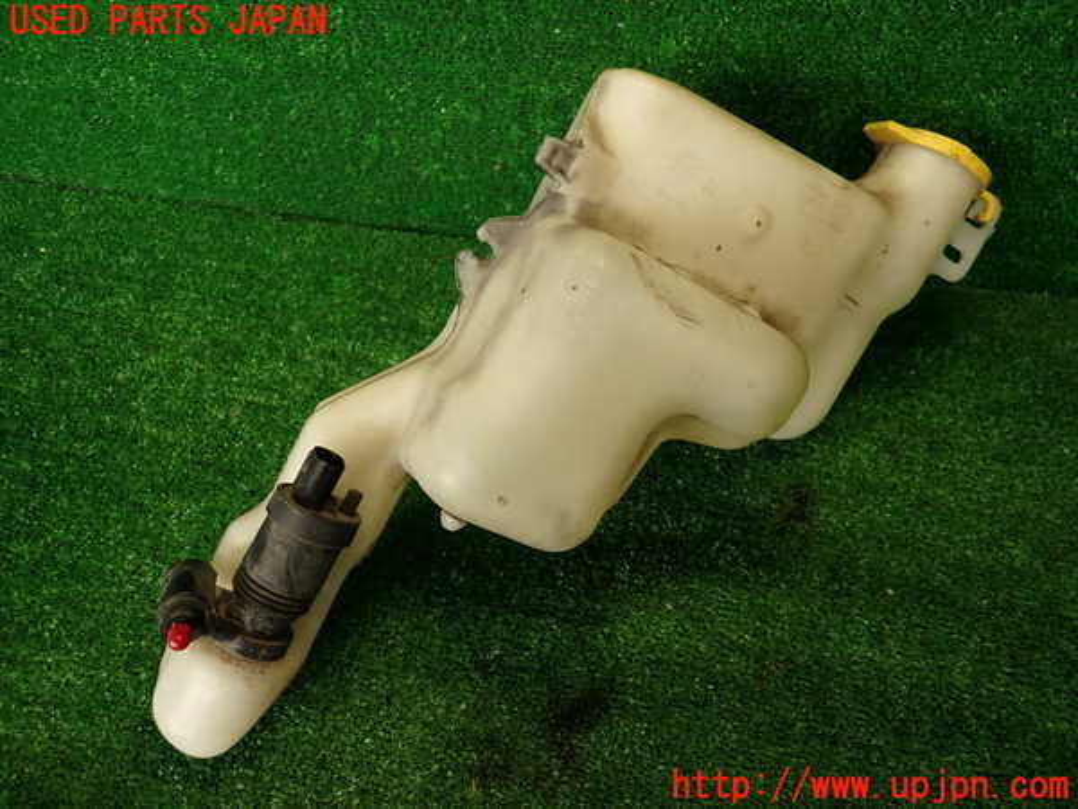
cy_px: 404
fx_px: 779
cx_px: 539
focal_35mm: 25
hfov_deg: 69.4
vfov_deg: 54.9
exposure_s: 1/60
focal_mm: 4.5
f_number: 2
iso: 125
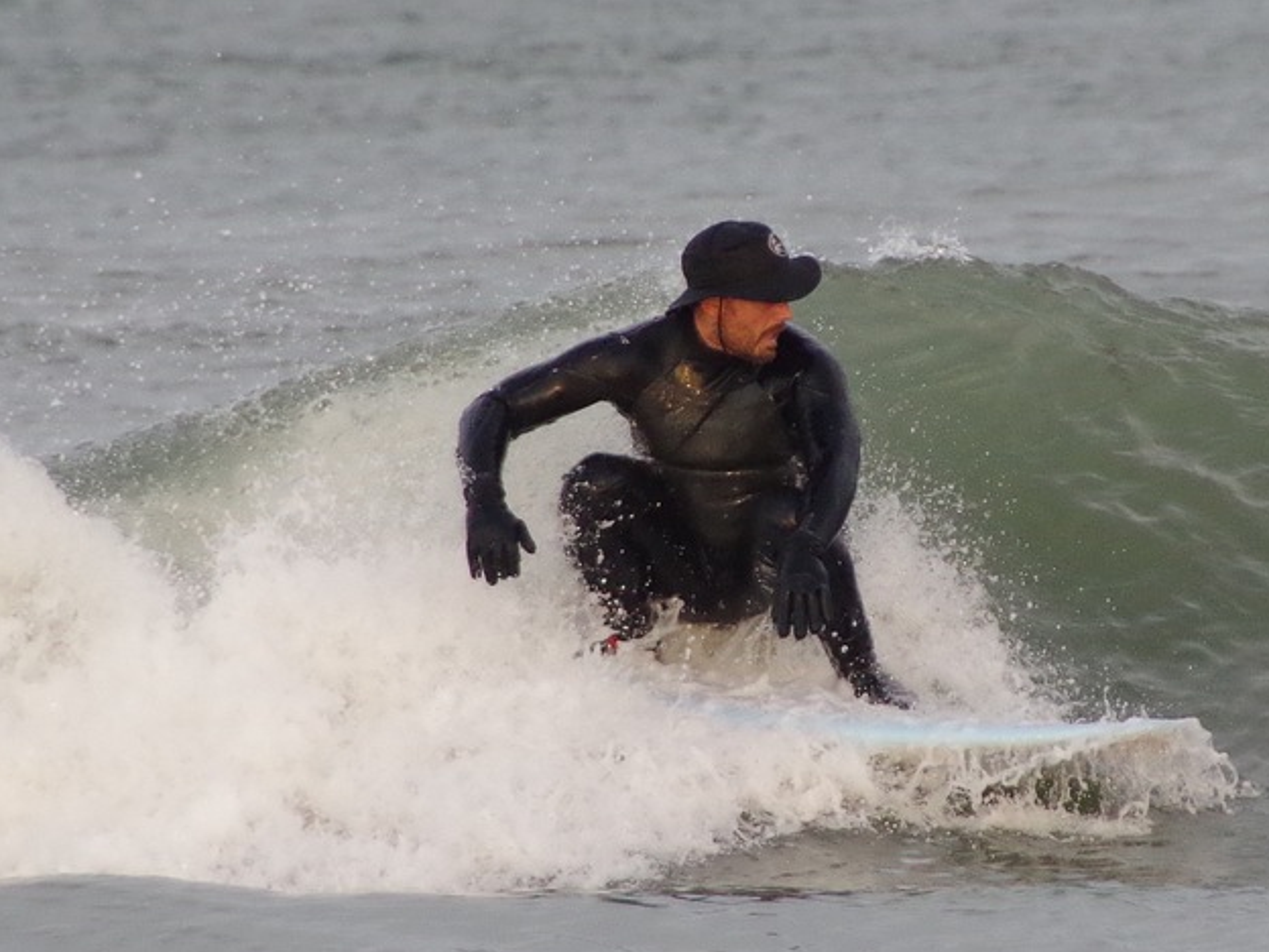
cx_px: 858
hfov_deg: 2.2
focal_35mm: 922
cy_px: 458
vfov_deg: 1.6
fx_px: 33800
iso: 1600
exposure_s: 1/800
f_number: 7.1
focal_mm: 250
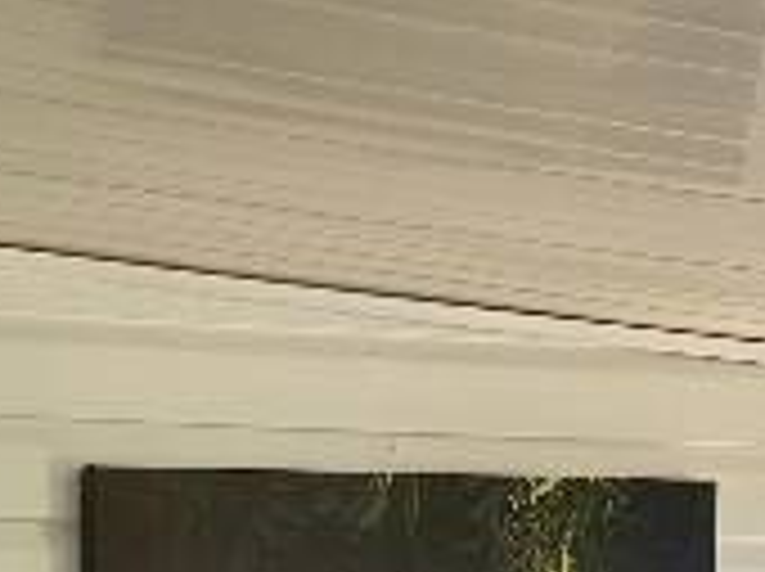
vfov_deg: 10.1
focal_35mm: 130
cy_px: 1322
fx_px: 2869
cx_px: -32
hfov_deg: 14.9
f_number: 1.6
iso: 100
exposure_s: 1/197
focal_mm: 5.96
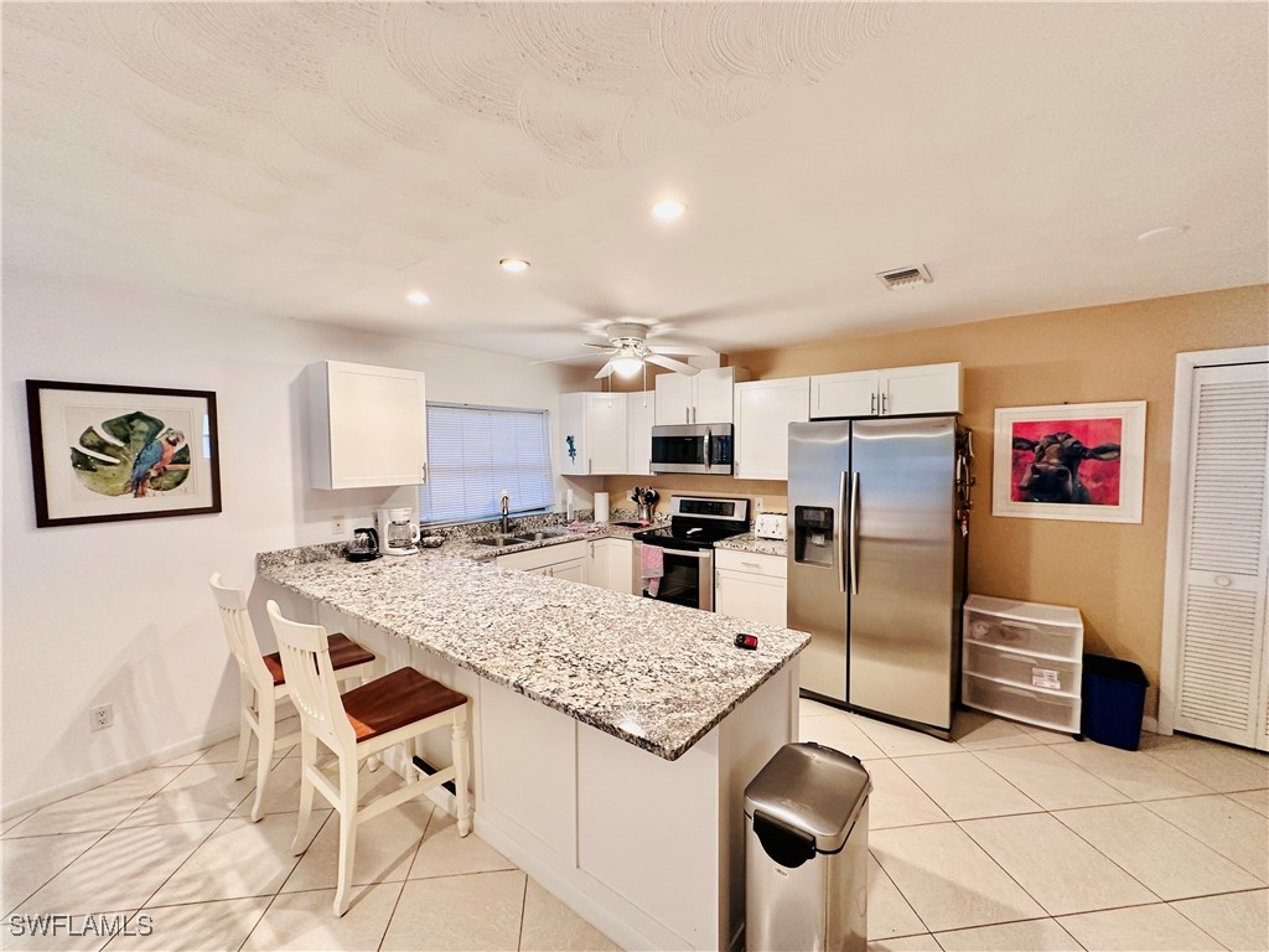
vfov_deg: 85.7
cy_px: 476
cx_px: 634
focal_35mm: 14
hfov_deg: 102.1
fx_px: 513
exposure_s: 1/60
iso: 250
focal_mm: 2.22
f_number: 2.2
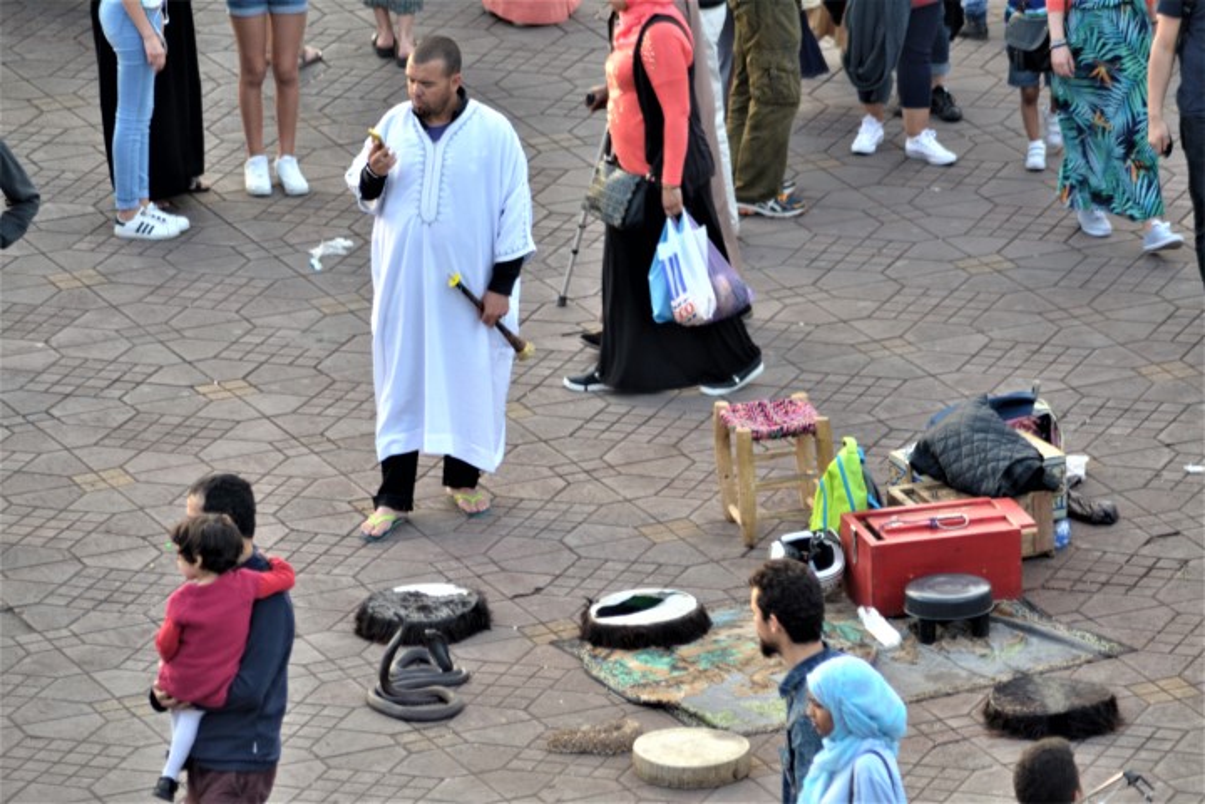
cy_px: 402
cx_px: 602
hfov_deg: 7.6
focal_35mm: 270
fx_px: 9037
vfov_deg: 5.1
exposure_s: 1/125
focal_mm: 180
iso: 800
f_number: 4.5
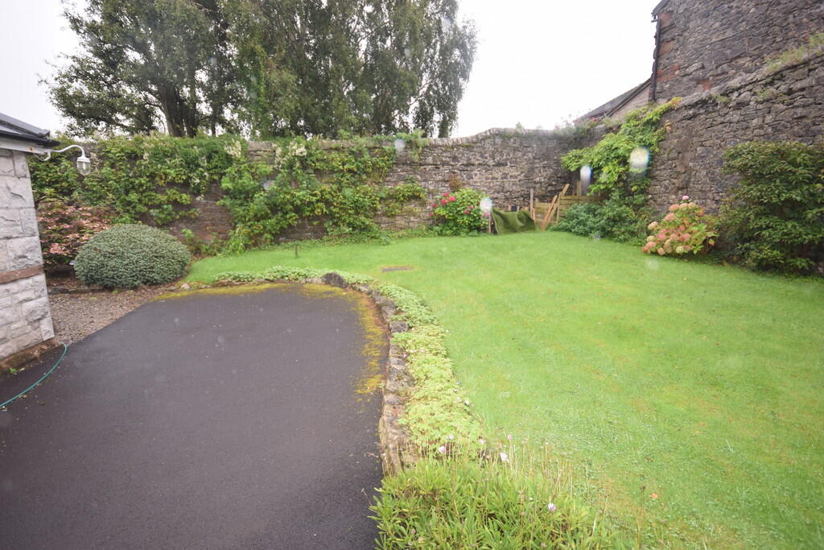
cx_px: 412
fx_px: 395
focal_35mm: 17
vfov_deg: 69.7
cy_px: 275
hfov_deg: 92.4
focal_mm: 11.5
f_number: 5.6
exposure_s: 1/125
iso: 320
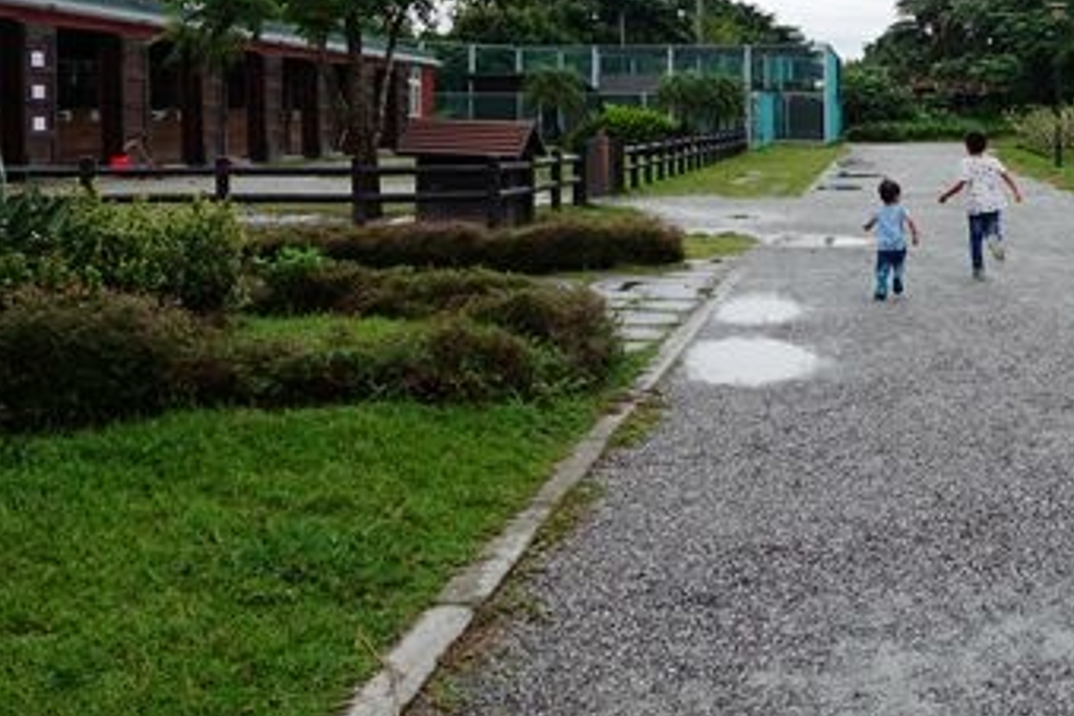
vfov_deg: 28.5
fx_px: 1372
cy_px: 131
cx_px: 878
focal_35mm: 46
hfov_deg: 40.7
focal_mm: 8.8
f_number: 4
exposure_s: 1/250
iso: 125
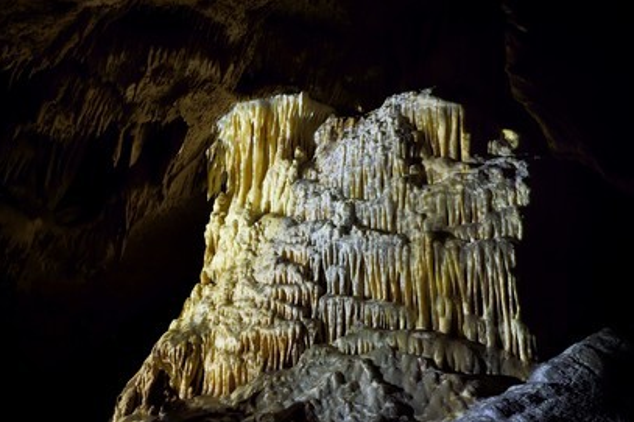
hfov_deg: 60.3
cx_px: 322
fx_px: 546
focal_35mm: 31
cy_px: 216
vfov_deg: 42.3
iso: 1600
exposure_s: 1/30
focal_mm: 30
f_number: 5.6
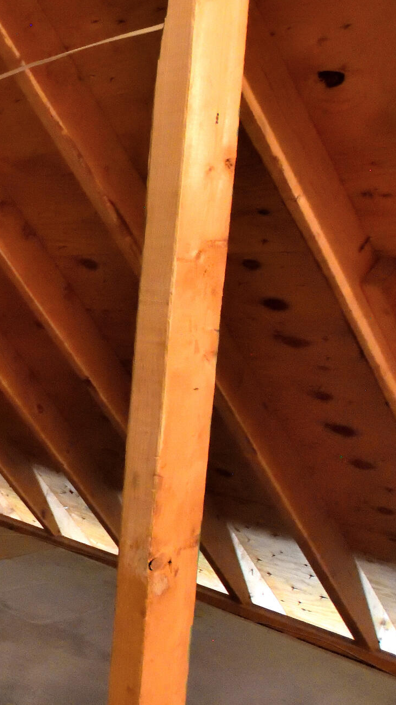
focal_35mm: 40
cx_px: -415
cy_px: 343
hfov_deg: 18.3
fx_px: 751
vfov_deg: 50.2
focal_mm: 11
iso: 3200
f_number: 3.5
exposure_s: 1/30
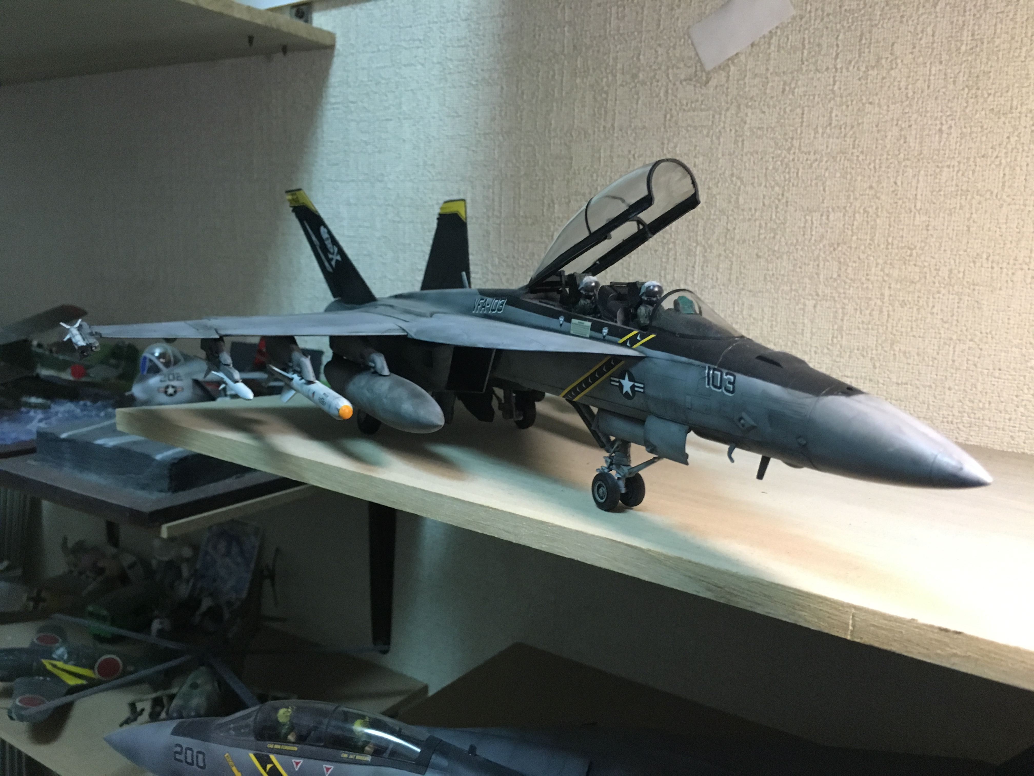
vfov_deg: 48.2
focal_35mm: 29
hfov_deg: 61.7
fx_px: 866
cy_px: 388
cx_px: 517
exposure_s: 1/17
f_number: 2.2
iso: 200
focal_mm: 4.15
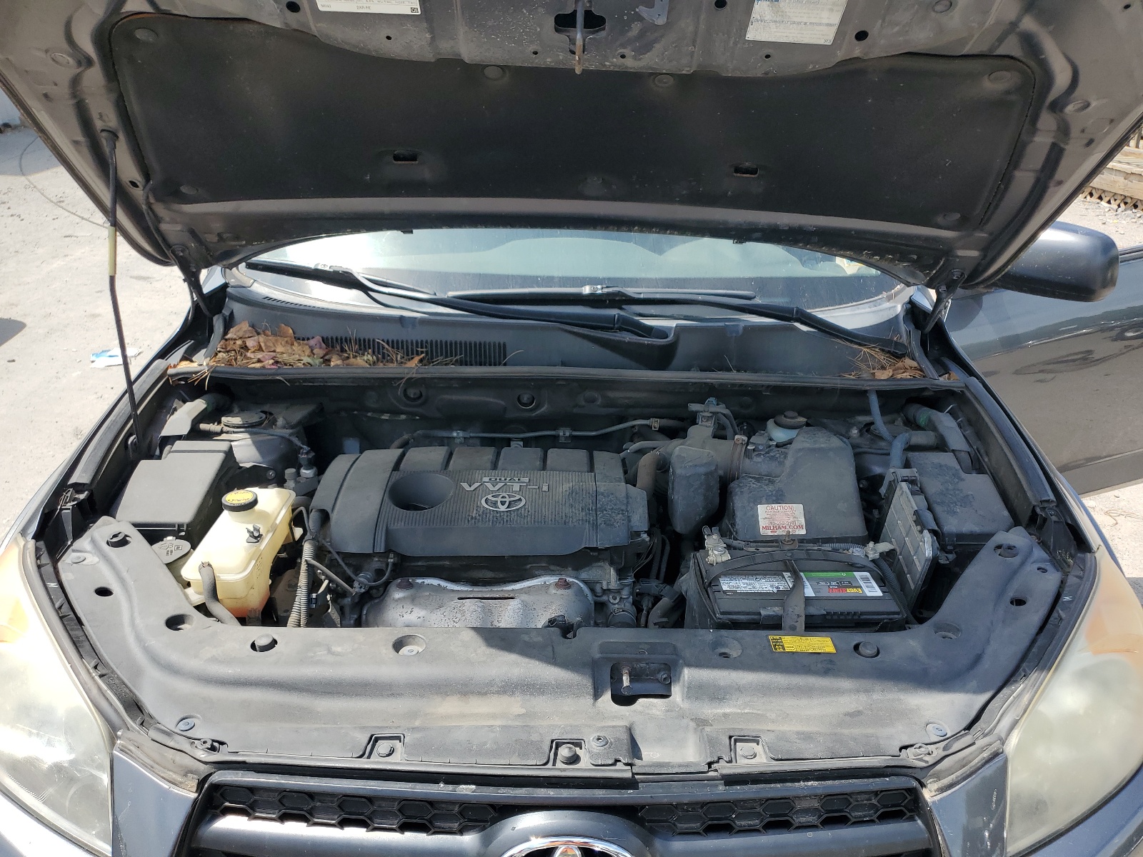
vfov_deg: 53.1
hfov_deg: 67.3
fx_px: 859
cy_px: 428
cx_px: 572
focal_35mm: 26
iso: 50
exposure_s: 1/1250
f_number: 1.5
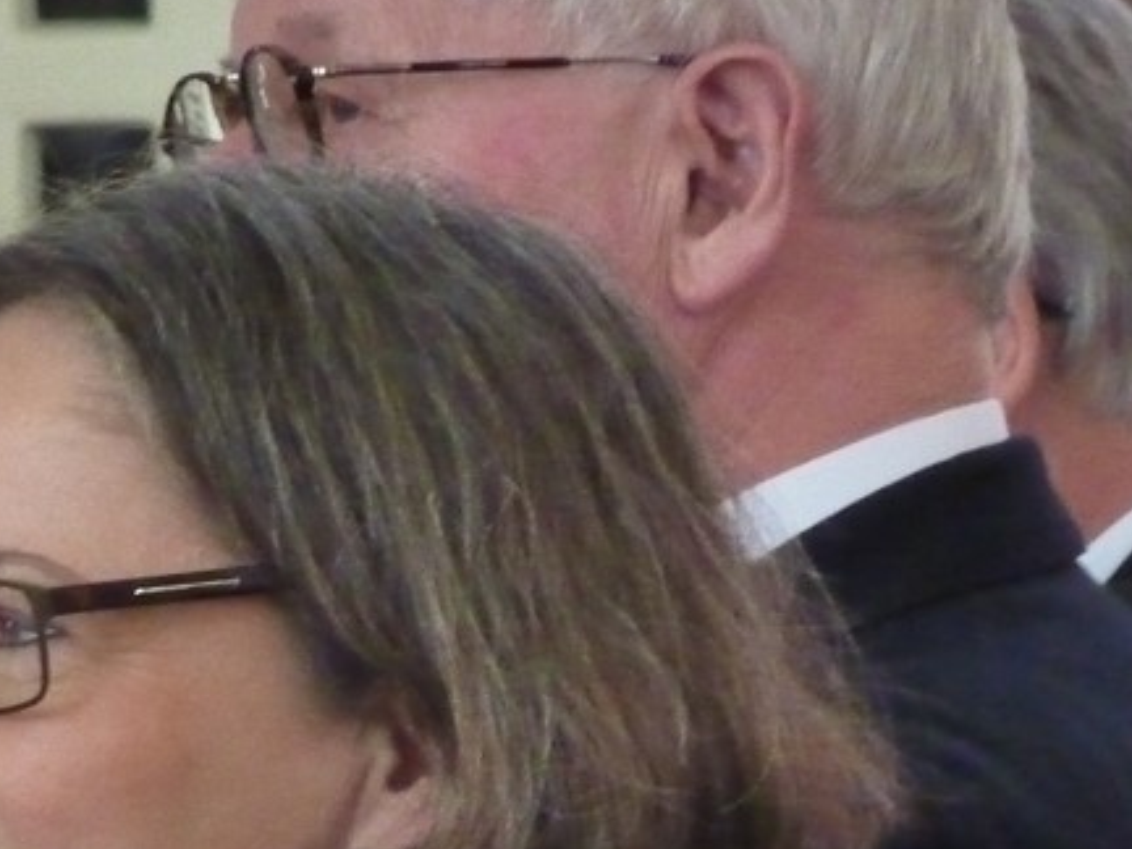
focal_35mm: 792
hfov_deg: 2.5
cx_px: 293
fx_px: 25900
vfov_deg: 1.9
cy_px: 516
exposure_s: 1/80
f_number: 4.9
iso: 1250
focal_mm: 49.2
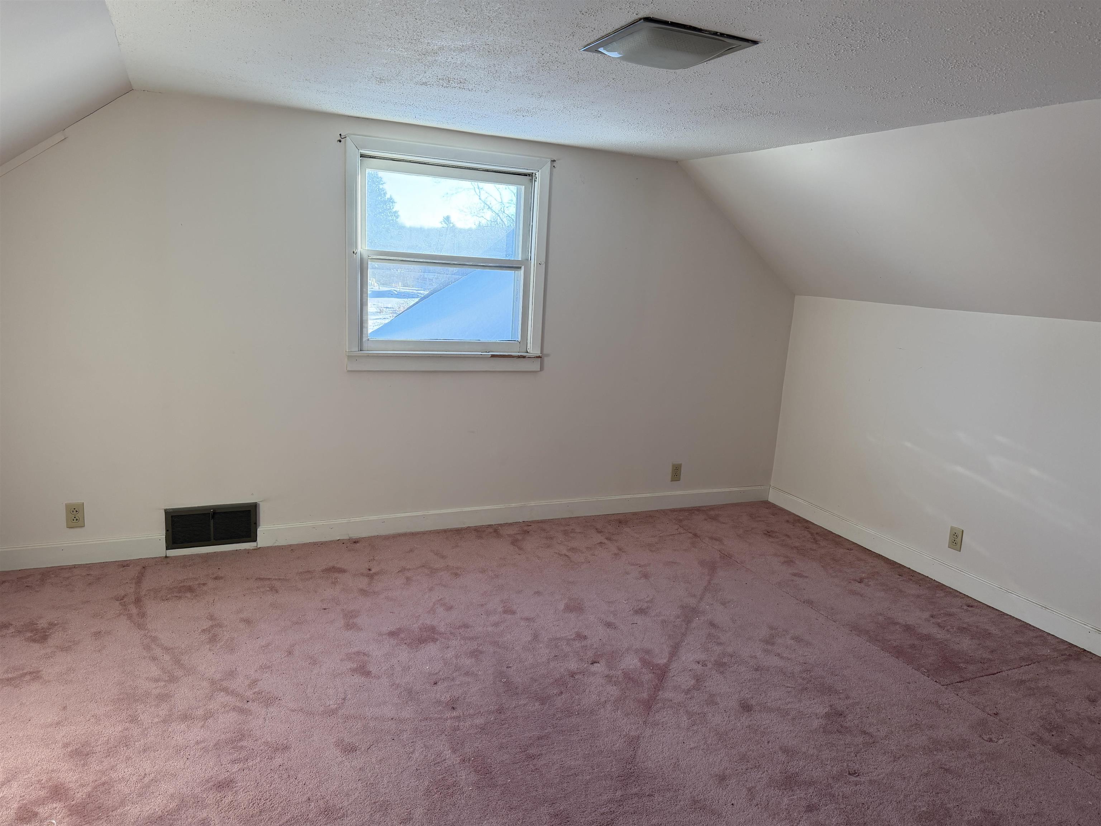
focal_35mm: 24
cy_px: 413
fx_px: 763
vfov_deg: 56.8
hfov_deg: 71.6
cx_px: 550
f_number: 1.78
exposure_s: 1/204
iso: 125
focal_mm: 6.76
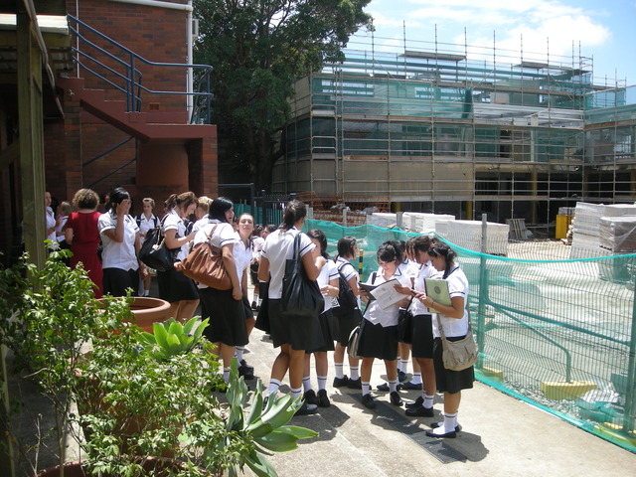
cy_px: 238
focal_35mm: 35
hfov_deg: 52.6
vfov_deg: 40.7
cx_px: 318
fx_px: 643
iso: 50
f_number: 5.7
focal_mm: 5.7
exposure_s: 1/127
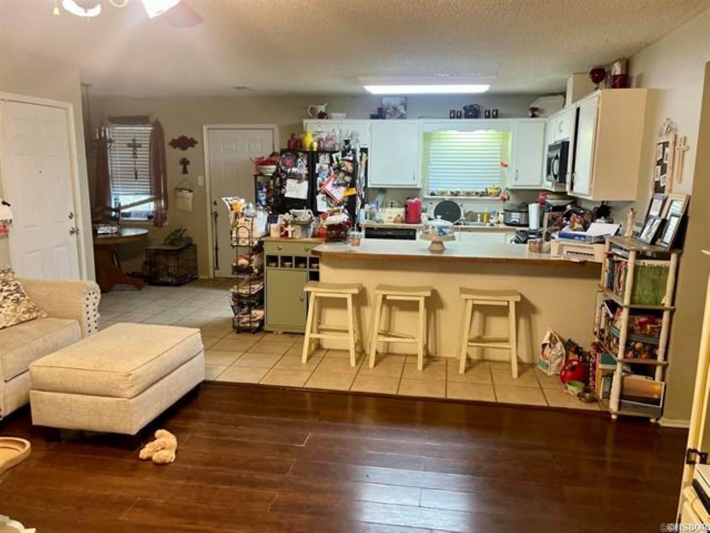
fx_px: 533
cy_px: 266
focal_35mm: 26
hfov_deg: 67.3
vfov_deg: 53.1
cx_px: 355
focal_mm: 5.1
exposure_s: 1/60
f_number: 1.6
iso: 320
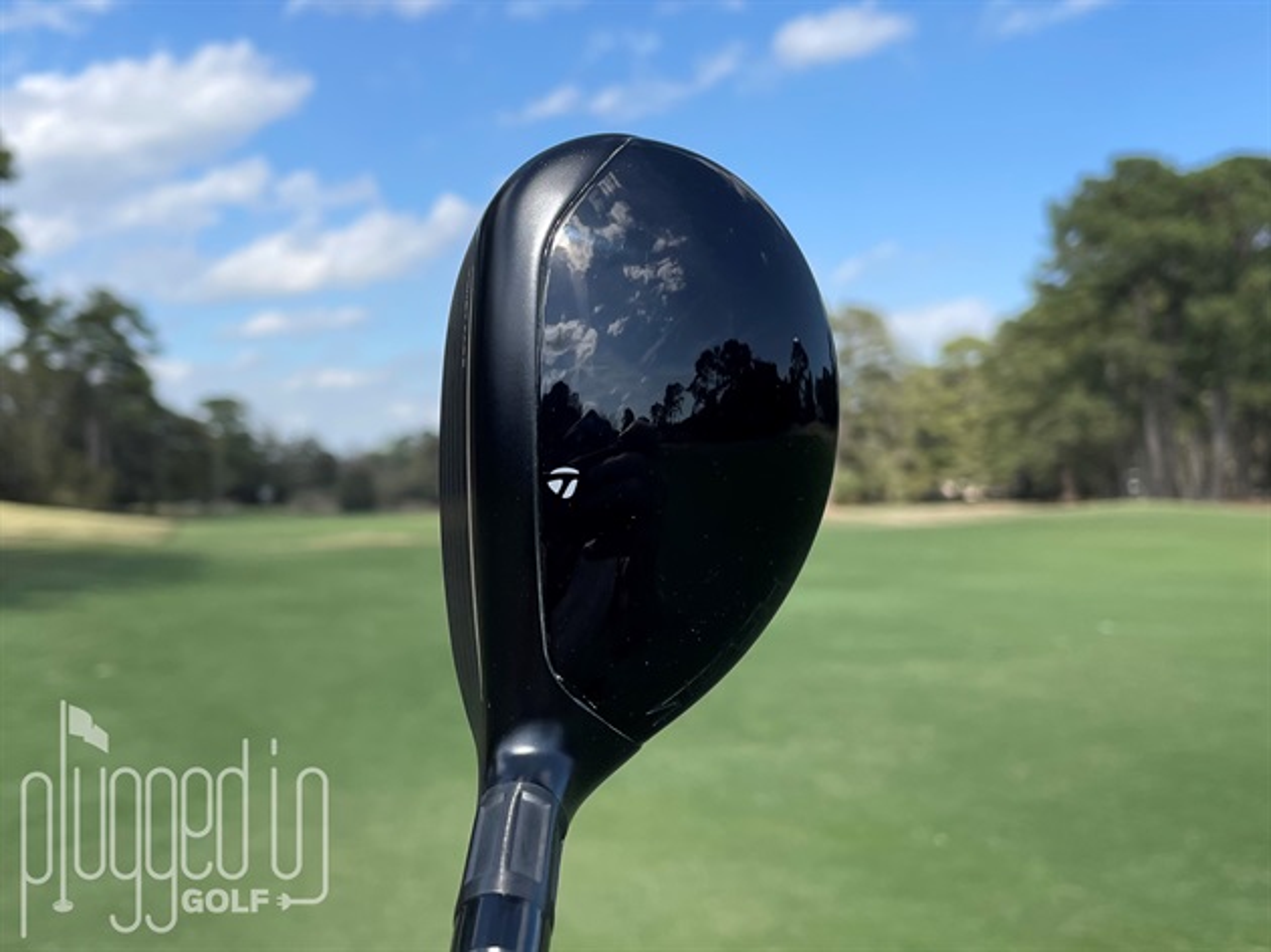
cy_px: 476
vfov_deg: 53.0
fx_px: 954
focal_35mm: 26
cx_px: 636
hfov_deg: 67.3
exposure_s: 1/2618
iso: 32
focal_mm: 4.2
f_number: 1.6
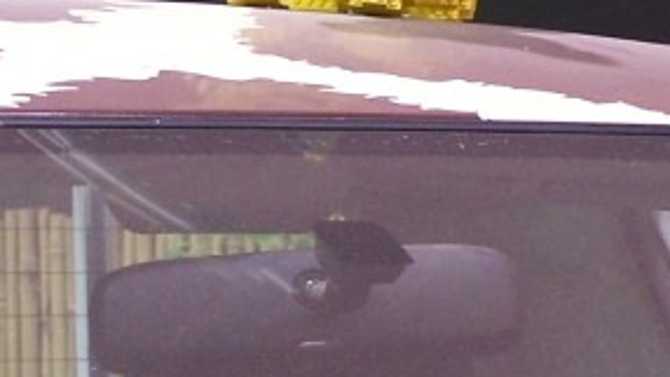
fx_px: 7268
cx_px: 1000
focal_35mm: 409
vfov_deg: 3.0
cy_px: 201
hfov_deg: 5.2
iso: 80
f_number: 3.2
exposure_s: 1/2
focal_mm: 17.5
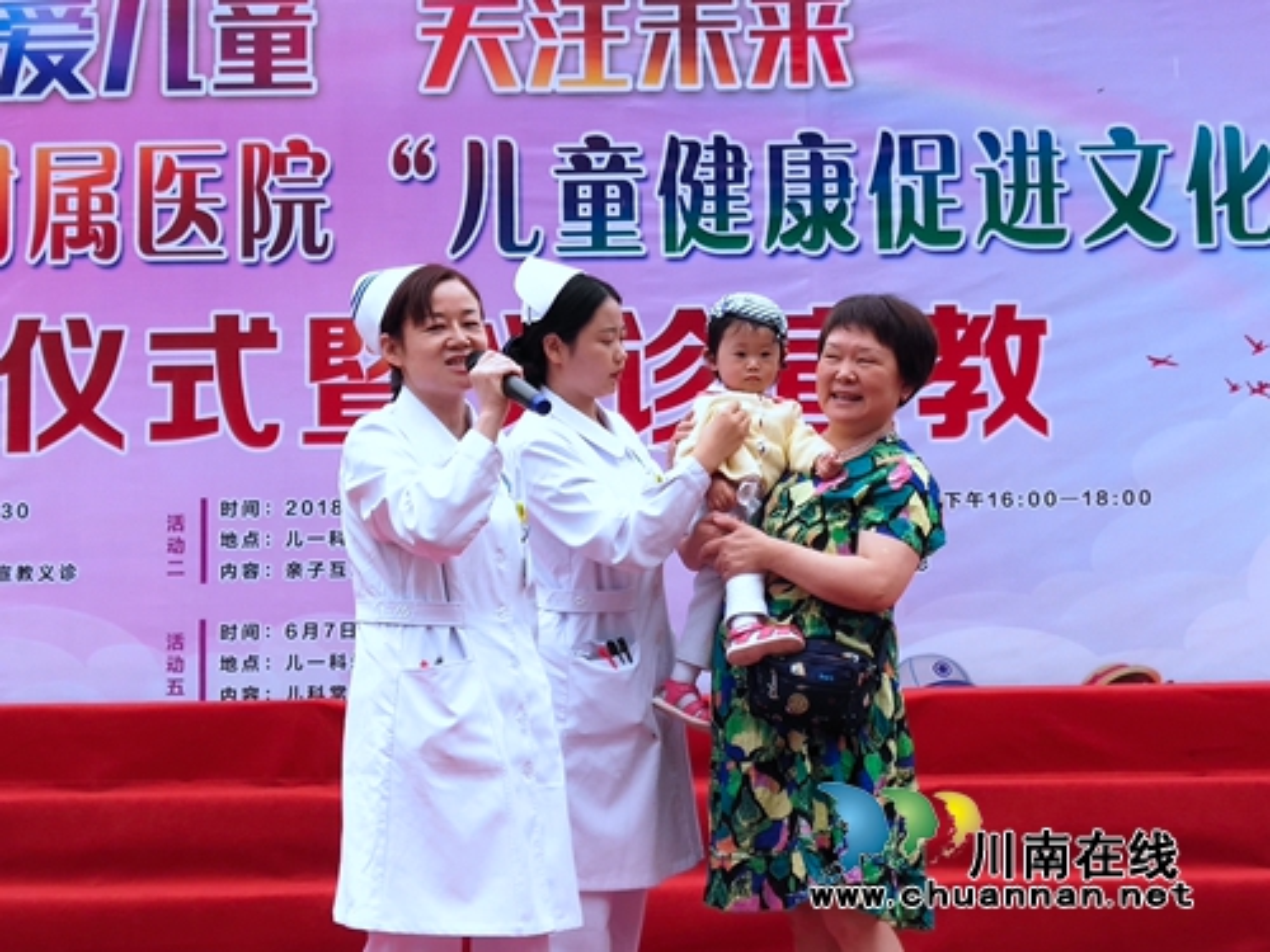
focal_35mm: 75
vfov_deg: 19.6
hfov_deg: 26.0
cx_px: 635
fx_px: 2752
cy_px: 476
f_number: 1.8
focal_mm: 3.95
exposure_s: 1/638
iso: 51
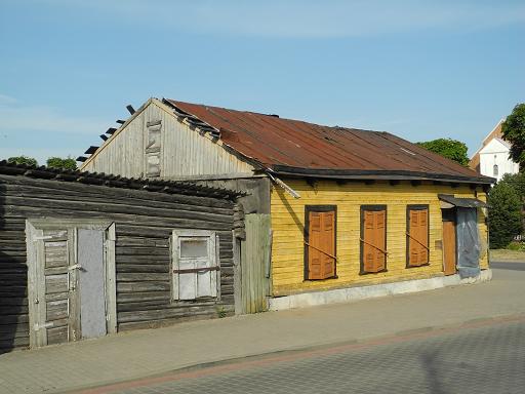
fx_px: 682
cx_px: 262
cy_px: 197
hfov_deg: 42.1
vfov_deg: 32.2
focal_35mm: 45
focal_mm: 9.7
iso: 100
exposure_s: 1/1000
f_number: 3.5
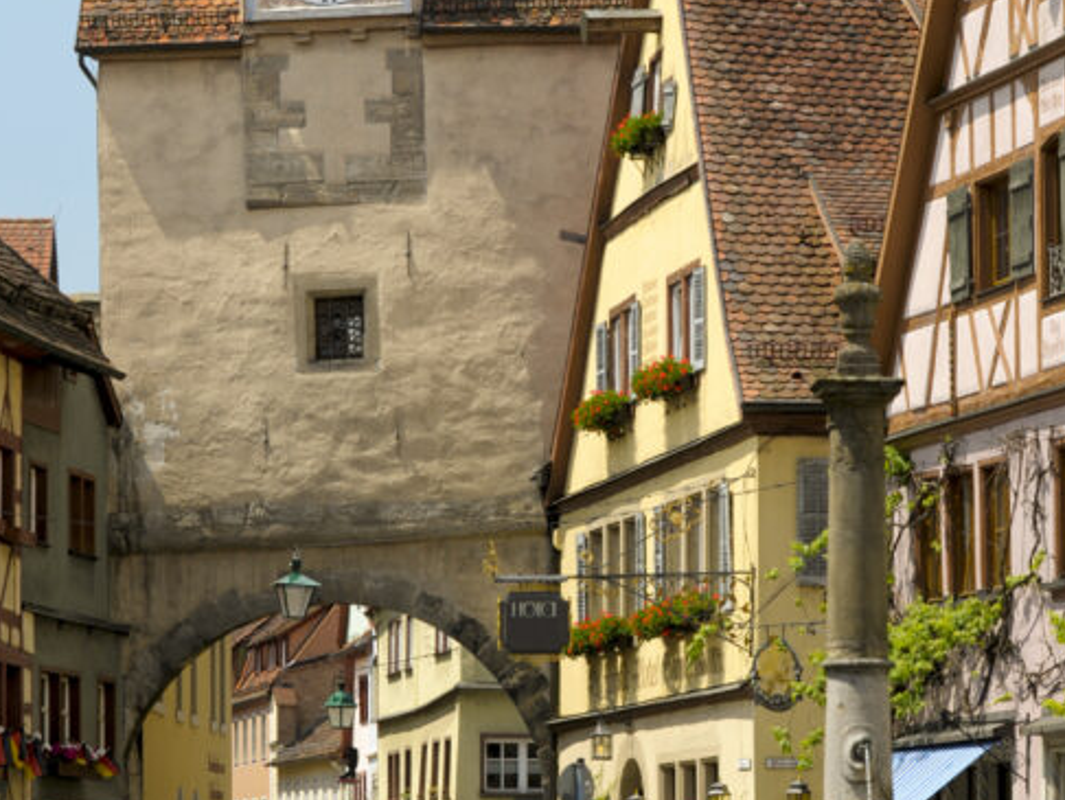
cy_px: 285
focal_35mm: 174
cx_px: 648
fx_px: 5356
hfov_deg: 11.4
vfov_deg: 8.5
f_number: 5
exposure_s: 1/320
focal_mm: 86
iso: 200
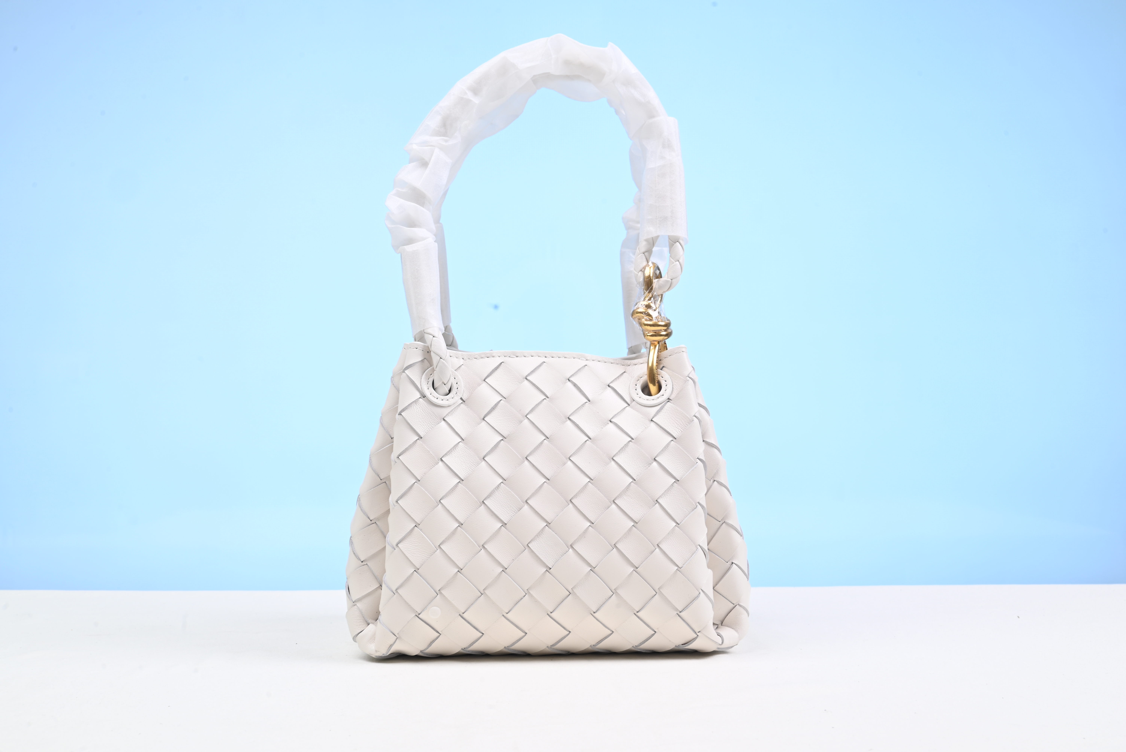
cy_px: 376
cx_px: 563
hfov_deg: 48.4
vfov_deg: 33.4
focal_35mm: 40
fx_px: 1252
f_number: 16
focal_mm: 40
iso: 100
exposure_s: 1/2
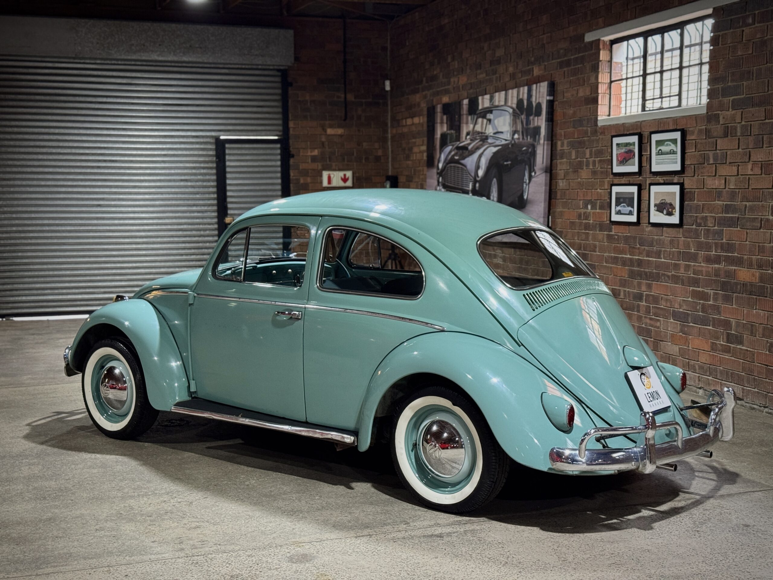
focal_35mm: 48
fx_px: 1072
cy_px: 290
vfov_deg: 30.3
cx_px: 386
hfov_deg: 39.7
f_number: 1.78
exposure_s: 1/50
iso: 250
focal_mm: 6.76
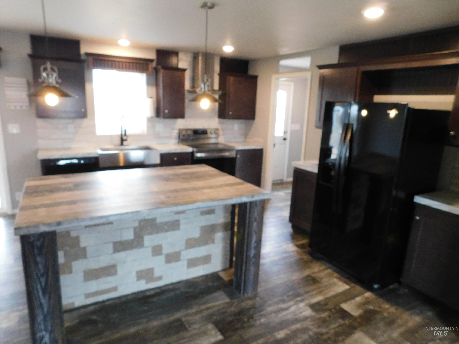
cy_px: 172
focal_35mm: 23
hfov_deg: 73.9
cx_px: 230
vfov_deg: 58.9
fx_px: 305
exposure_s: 1/30
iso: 320
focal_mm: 4
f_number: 3
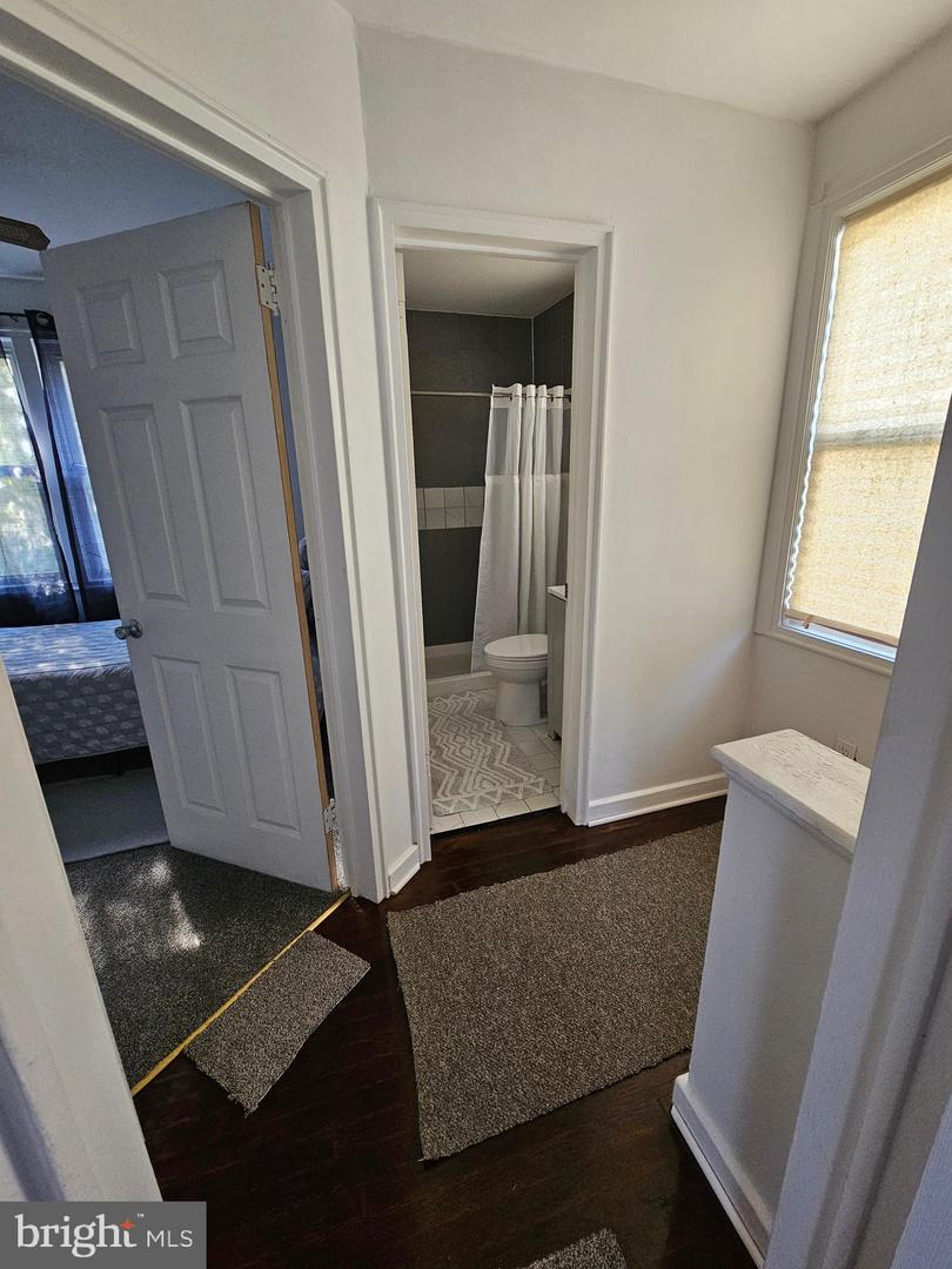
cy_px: 634
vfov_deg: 106.2
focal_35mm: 13
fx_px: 477
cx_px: 476
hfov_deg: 89.9
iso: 400
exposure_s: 1/60
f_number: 2.2
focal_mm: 2.2
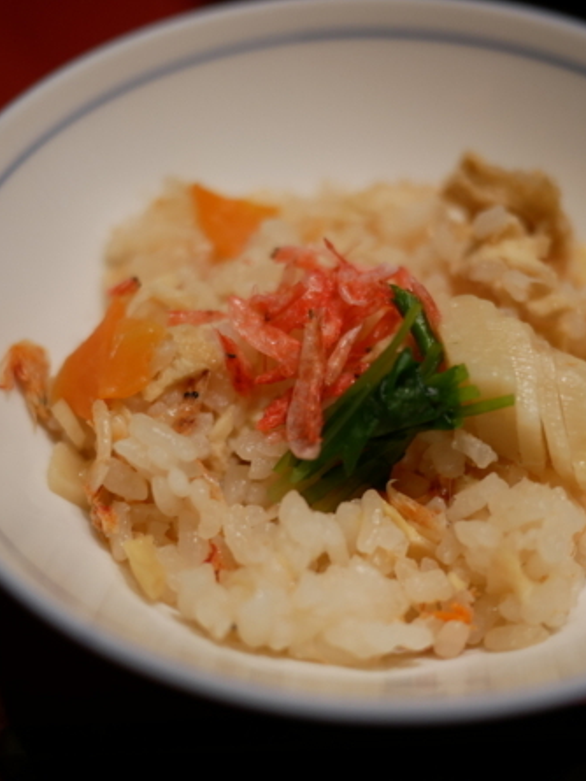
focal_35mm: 54
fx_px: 1218
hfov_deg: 27.0
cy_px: 389
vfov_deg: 35.5
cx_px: 335
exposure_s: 1/60
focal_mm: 20
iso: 320
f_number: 1.7
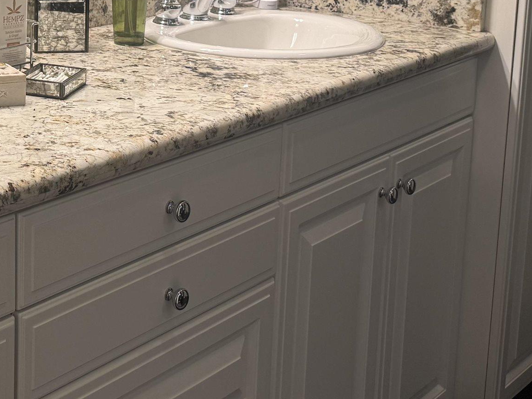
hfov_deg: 26.1
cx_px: -146
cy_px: -36
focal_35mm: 64
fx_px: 984
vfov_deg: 21.8
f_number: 1.78
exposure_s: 1/120
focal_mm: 6.76
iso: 80
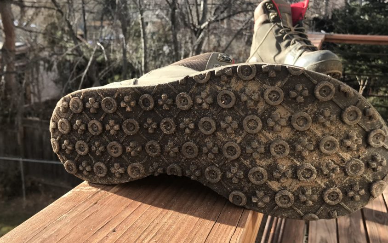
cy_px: 115
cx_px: 188
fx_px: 381
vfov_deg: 35.3
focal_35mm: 36
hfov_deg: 54.0
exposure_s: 1/416
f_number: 1.8
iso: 20
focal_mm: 3.99
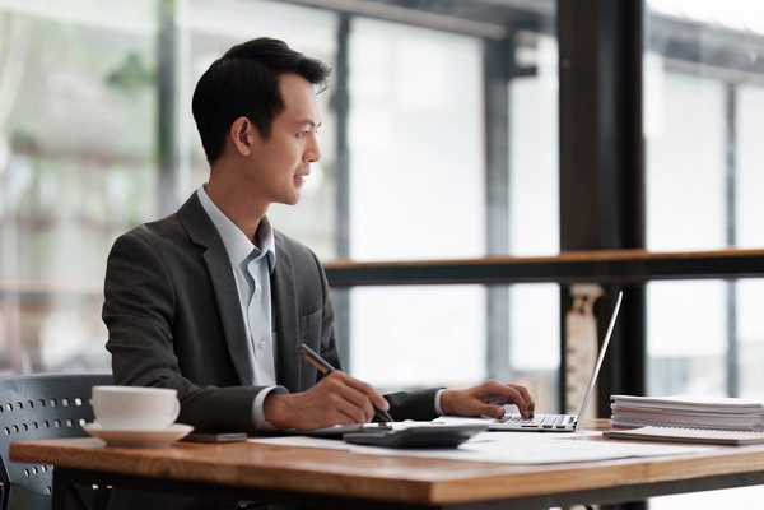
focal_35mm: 85
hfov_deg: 23.9
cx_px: 382
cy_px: 255
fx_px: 1804
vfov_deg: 16.1
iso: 125
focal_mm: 85
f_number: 2.5
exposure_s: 1/400
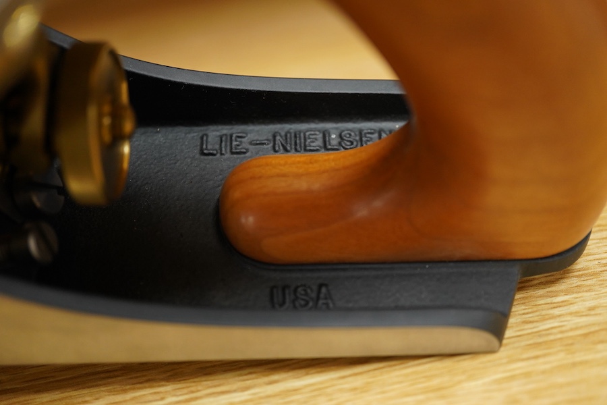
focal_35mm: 45
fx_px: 759
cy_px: 202
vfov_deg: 29.9
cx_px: 304
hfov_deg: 43.6
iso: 1250
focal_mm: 30
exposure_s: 1/125
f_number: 3.5
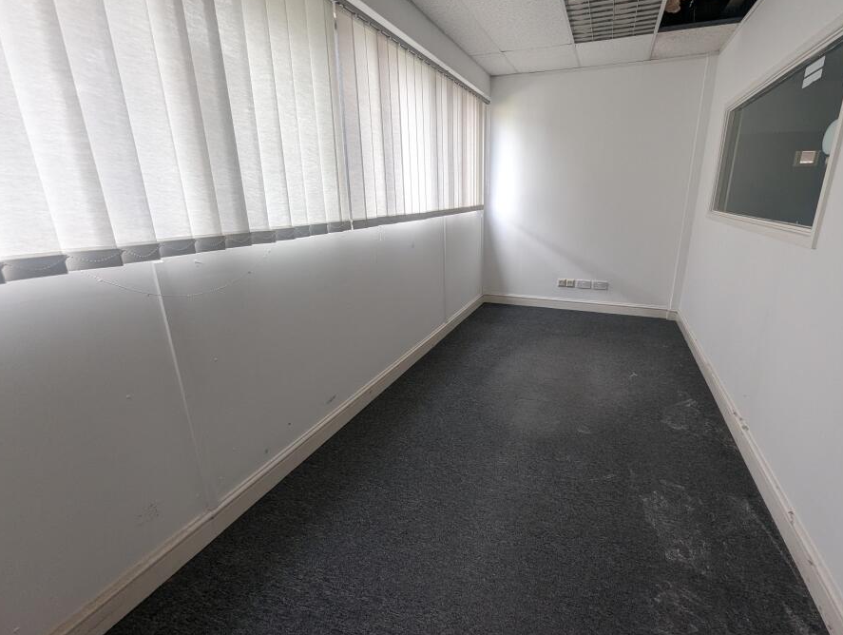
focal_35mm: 15
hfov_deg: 97.8
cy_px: 310
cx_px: 461
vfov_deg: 81.9
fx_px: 366
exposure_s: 1/72.6
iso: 59
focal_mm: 1.95
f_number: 2.2
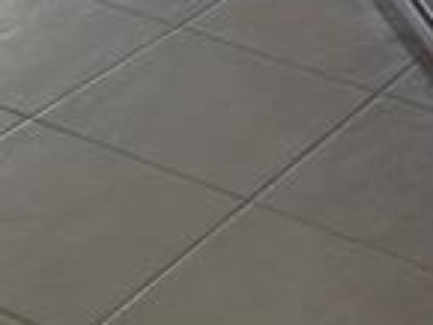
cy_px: -516
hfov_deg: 14.8
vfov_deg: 9.6
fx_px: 1653
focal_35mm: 132
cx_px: 373
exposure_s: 1/224
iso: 125
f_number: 1.78
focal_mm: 6.76
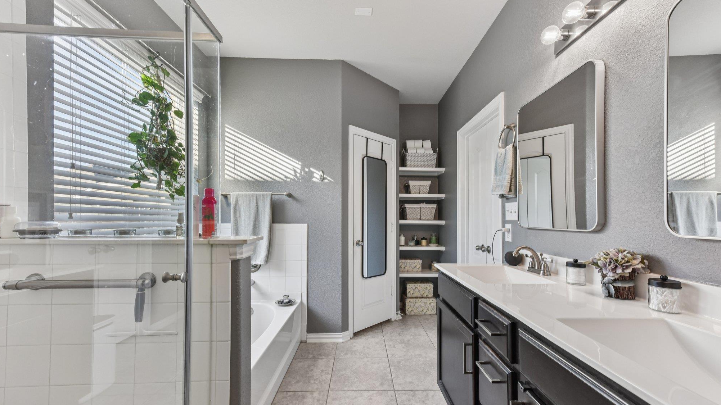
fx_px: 287
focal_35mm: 15
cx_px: 365
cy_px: 214
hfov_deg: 103.0
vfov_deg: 70.4
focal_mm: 14
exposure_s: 1/30
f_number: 8
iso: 400
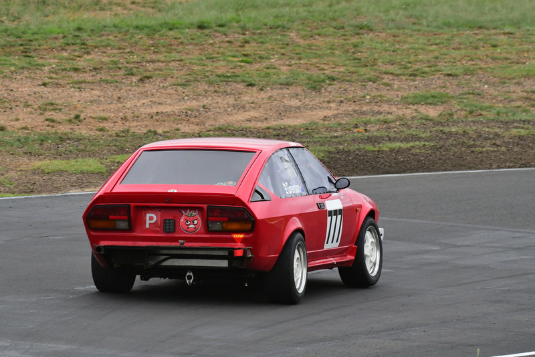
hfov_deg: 3.1
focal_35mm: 660
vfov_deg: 2.1
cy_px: 178
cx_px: 268
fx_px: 9811
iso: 1250
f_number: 11
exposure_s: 1/640
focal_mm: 440
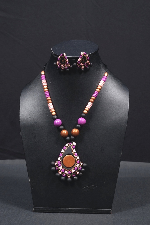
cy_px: 112
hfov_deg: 18.2
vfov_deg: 27.0
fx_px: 469
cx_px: 75
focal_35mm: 75
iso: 400
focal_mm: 75
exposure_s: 1/125
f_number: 16
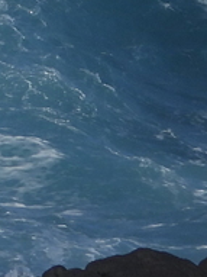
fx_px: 9092
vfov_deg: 1.7
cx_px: -706
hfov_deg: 1.3
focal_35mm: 1139
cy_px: -342
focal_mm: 30.3
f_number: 4.5
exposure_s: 1/800
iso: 100
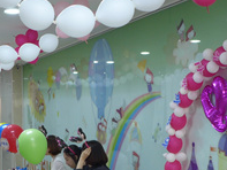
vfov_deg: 18.9
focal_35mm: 78
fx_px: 512
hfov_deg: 25.0
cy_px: 113
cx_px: 118
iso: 80
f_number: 1.4
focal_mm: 4.7
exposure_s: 1/100
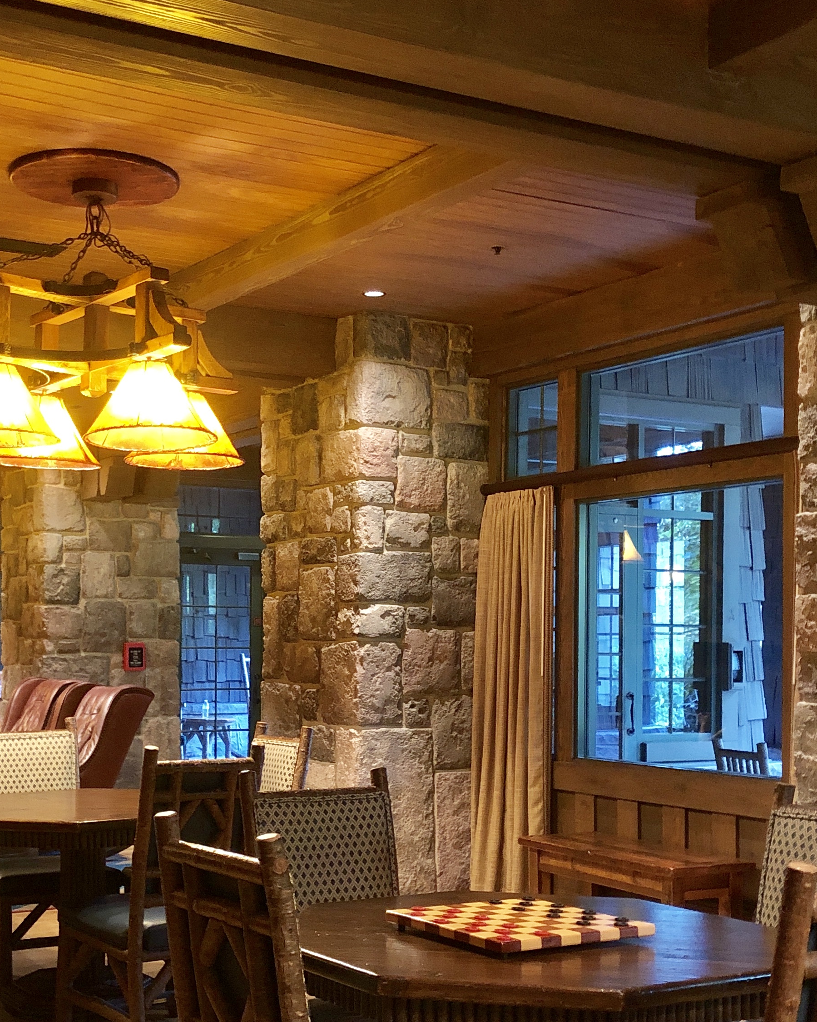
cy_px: 644
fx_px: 1481
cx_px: 284
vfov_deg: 37.8
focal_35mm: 49
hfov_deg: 30.6
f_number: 1.8
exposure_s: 1/4
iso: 100
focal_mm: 3.99
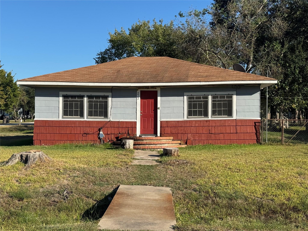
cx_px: 154
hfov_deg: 39.7
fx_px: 427
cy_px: 116
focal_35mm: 48
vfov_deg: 30.3
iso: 64
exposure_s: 1/4310
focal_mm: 6.76
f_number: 1.78
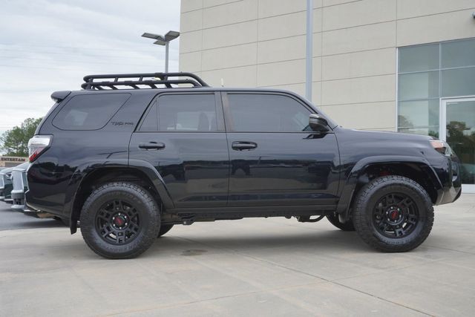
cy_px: 158
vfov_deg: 36.9
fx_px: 475
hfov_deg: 53.1
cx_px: 238
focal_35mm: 36
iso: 160
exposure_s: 1/60
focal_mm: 24
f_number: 13
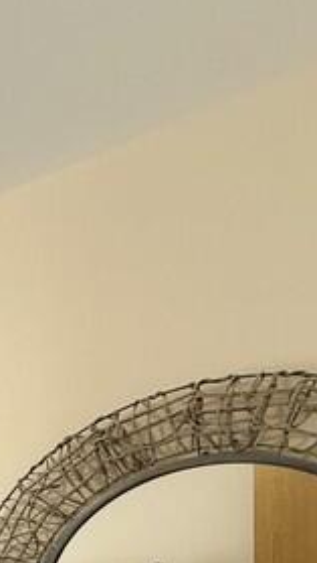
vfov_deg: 31.5
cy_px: 668
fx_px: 837
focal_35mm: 56
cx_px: -519
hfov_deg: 13.2
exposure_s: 1/100
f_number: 2.2
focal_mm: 2.22
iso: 125
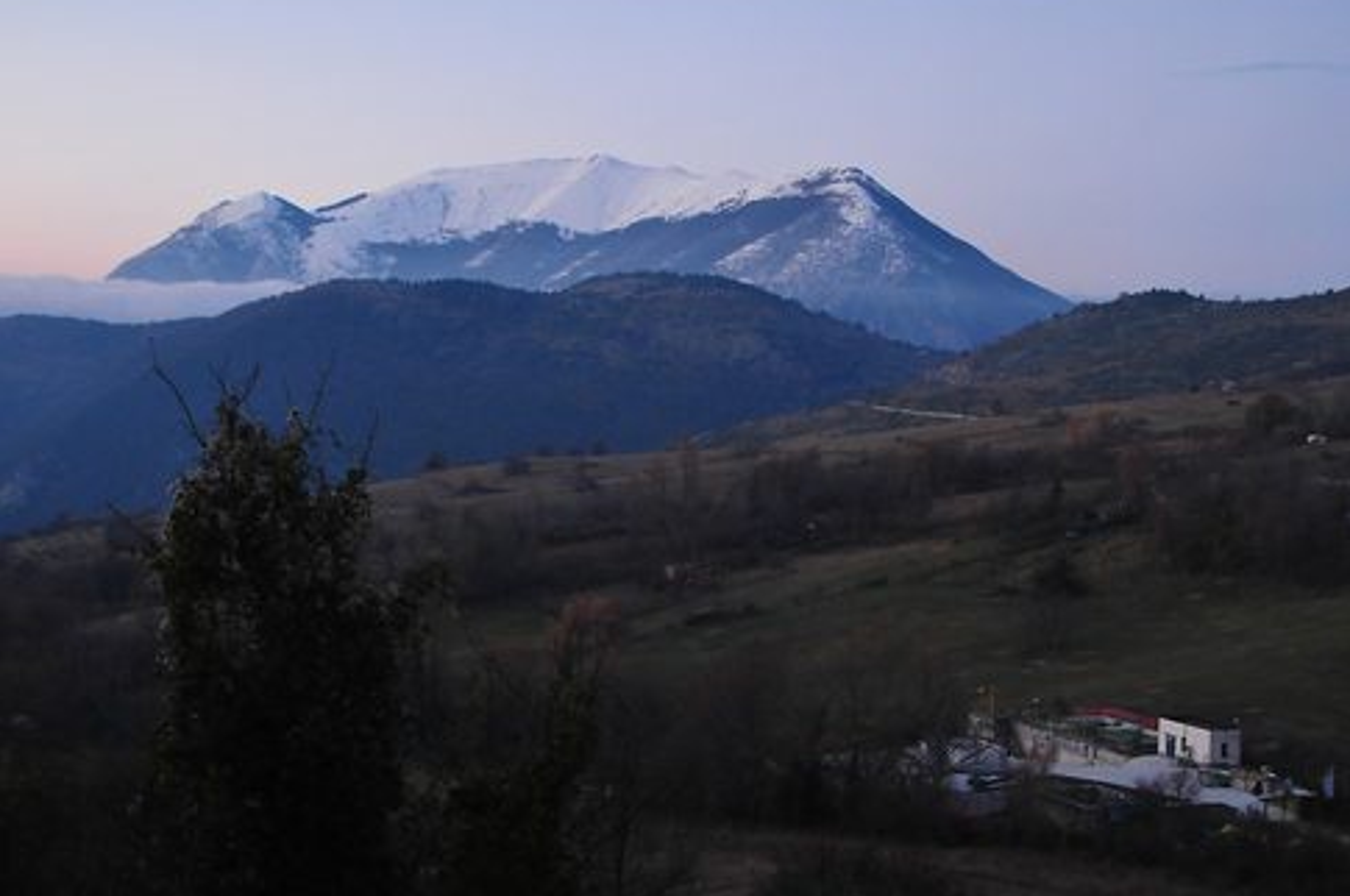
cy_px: 516
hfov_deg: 38.2
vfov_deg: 25.9
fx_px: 1947
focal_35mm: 52
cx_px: 699
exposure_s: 1/40
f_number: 4
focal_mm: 28
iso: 800
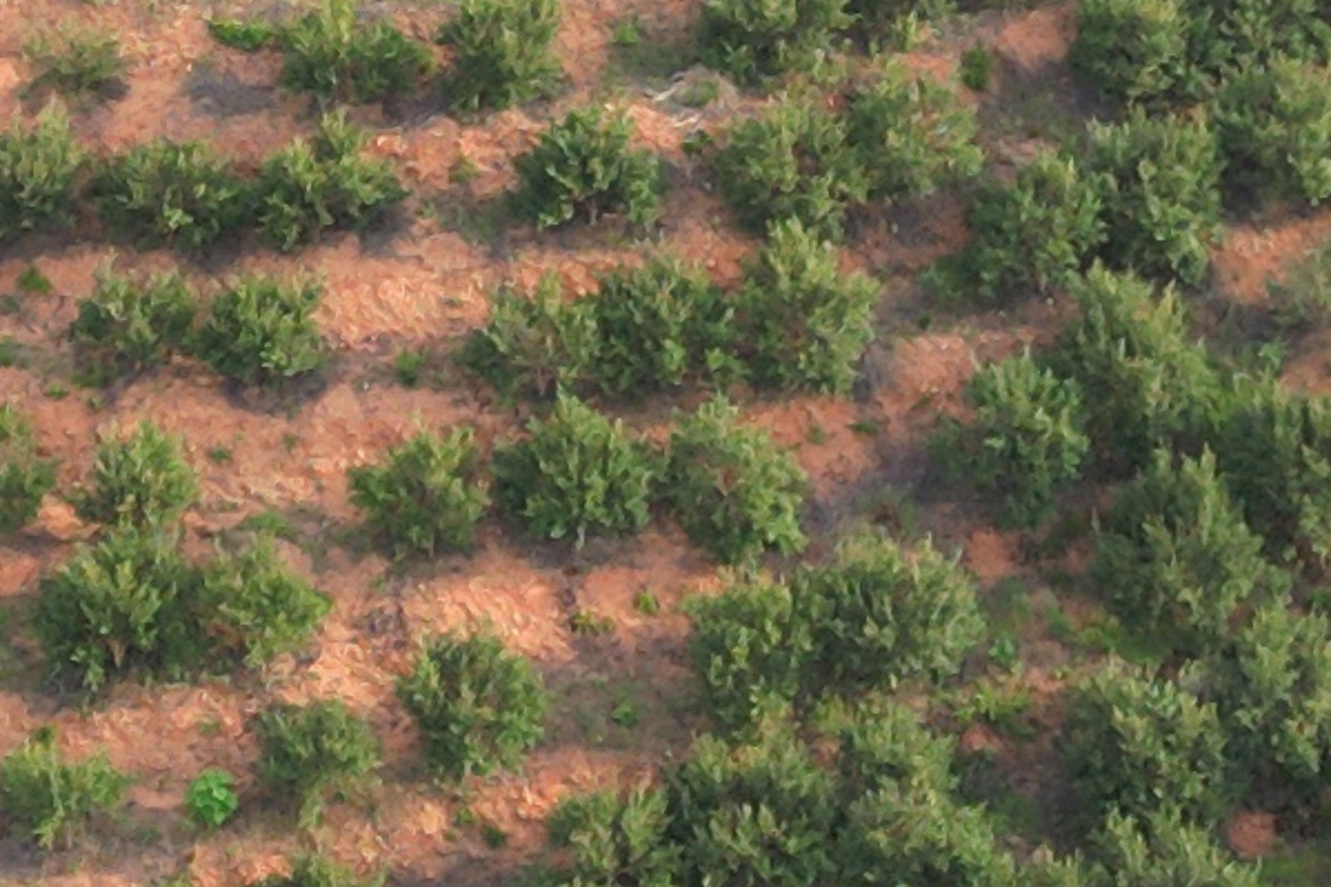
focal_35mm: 168
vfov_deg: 7.9
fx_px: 6209
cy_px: -667
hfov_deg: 12.2
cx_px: 800
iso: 120
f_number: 1.7
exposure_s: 1/400
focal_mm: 6.72
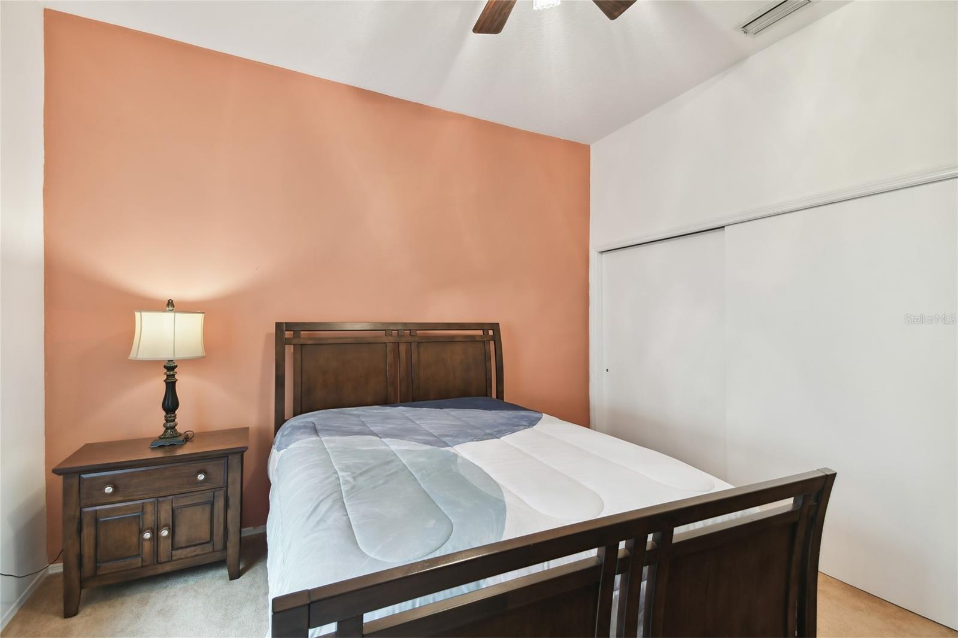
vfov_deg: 77.3
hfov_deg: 100.4
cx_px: 479
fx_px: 399
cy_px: 319
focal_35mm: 15
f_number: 7.1
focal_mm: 10
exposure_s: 1/3.33
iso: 100
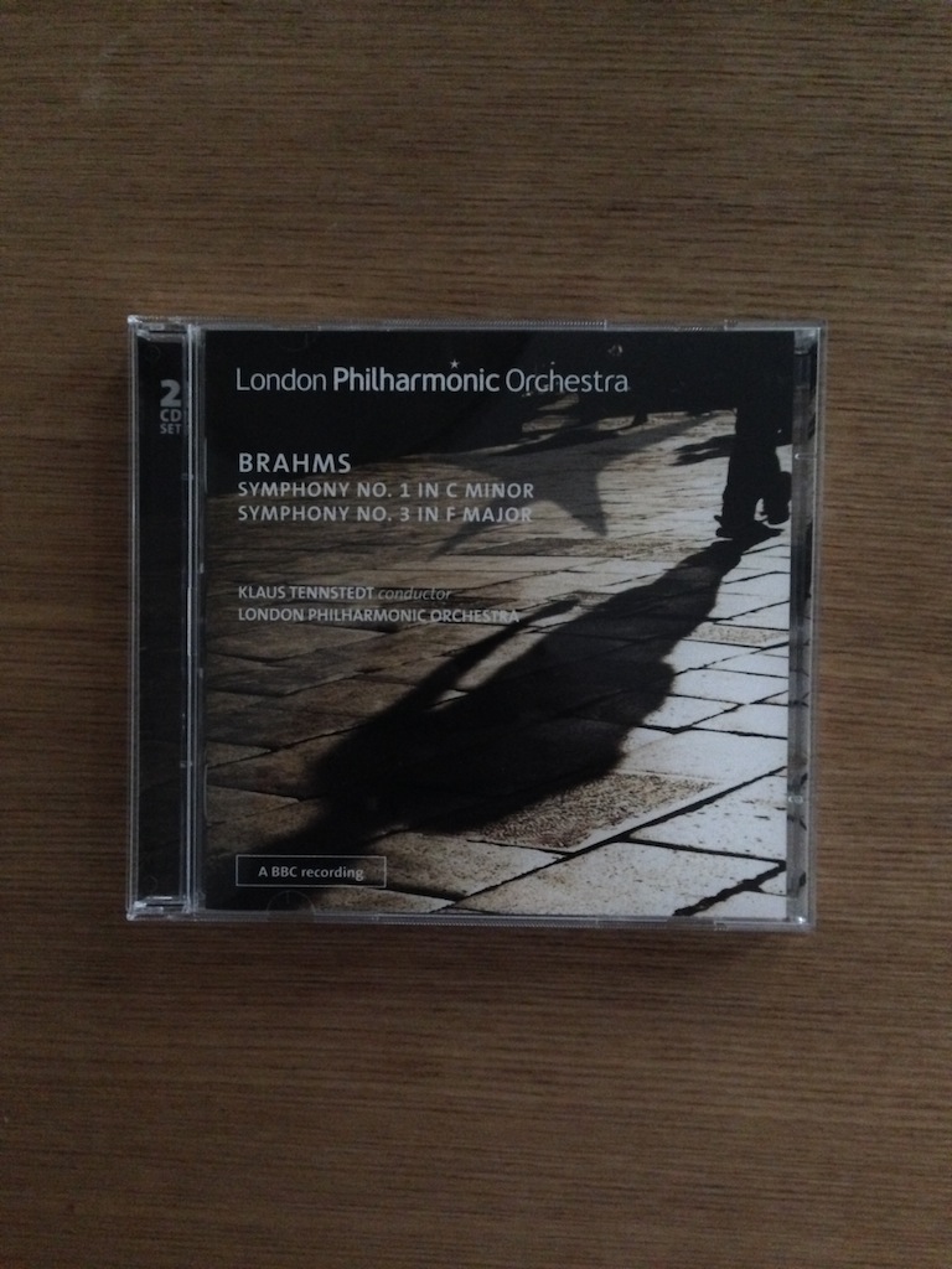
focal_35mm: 33
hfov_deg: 42.9
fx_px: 1210
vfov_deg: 55.4
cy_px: 634
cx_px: 476
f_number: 2.4
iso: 800
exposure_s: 1/15
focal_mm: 4.12
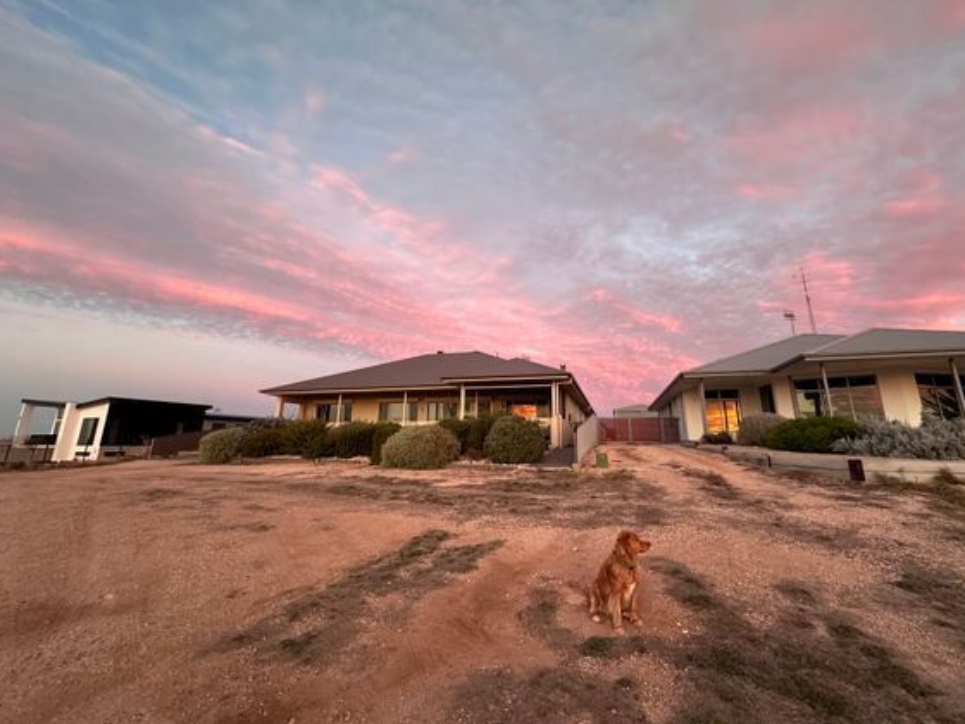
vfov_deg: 81.6
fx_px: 418
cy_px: 338
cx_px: 505
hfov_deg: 98.1
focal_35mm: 15
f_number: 2.2
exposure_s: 1/99
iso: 250
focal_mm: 2.22
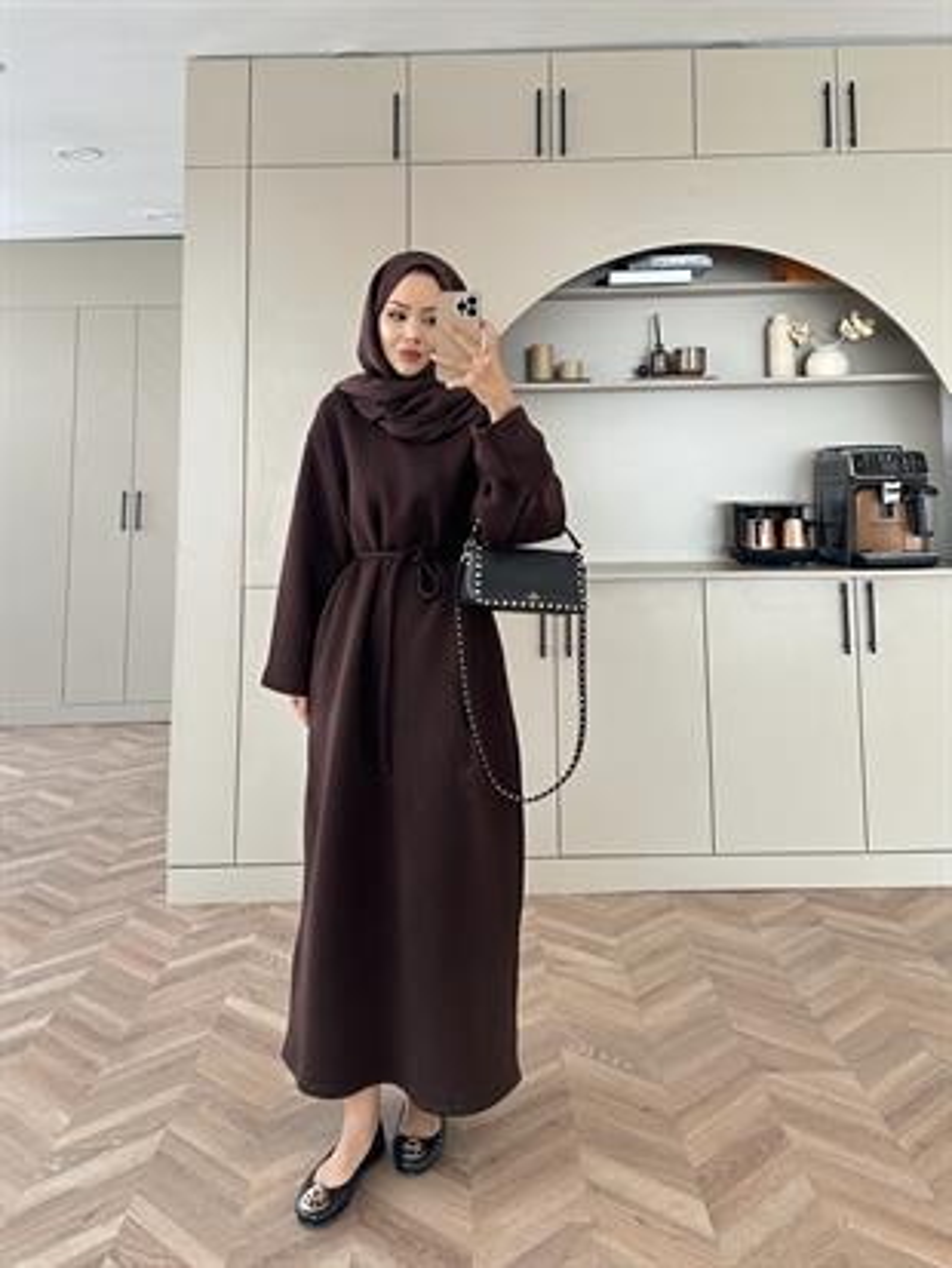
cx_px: 476
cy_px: 634
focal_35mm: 24
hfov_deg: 56.8
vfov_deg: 71.6
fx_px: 880
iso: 160
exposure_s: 1/121
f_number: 1.78
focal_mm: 6.86
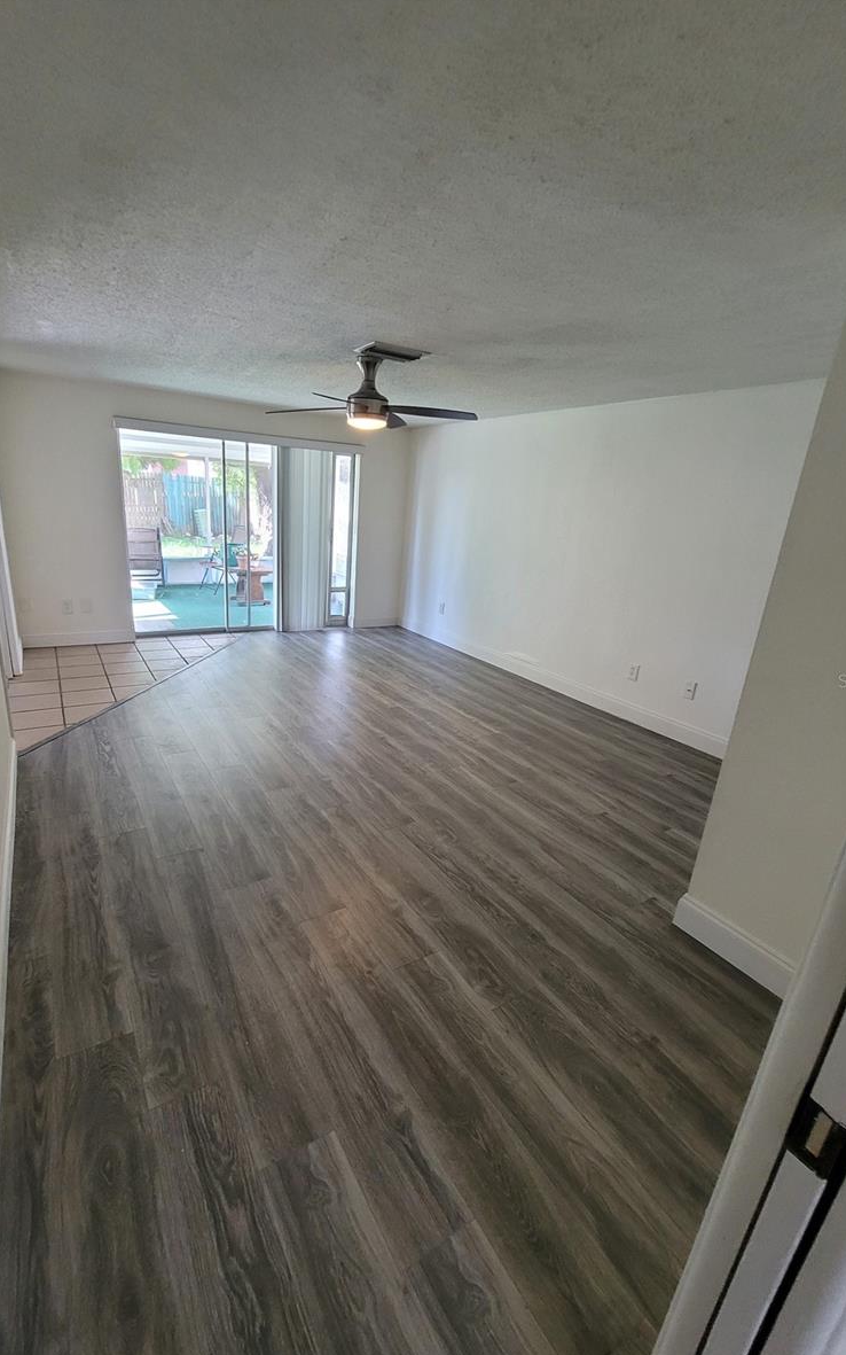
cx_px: 404
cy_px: 680
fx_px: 517
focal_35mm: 14
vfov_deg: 105.3
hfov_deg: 78.6
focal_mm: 2.2
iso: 250
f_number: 2.2
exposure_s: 1/60
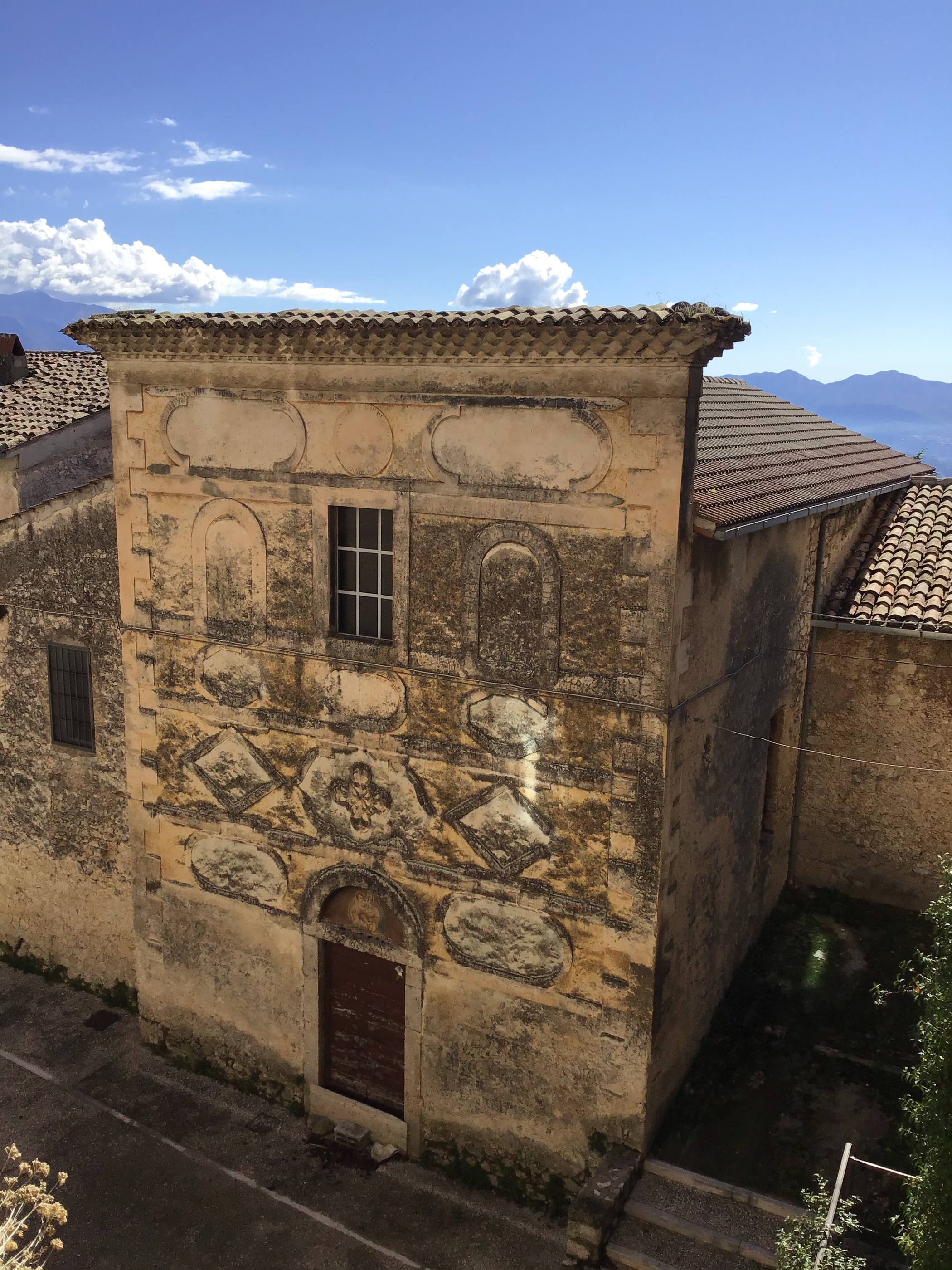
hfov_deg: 45.4
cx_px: 476
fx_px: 1137
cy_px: 635
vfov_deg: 58.4
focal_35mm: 31
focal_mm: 3.3
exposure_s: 1/1359
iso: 25
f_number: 2.4
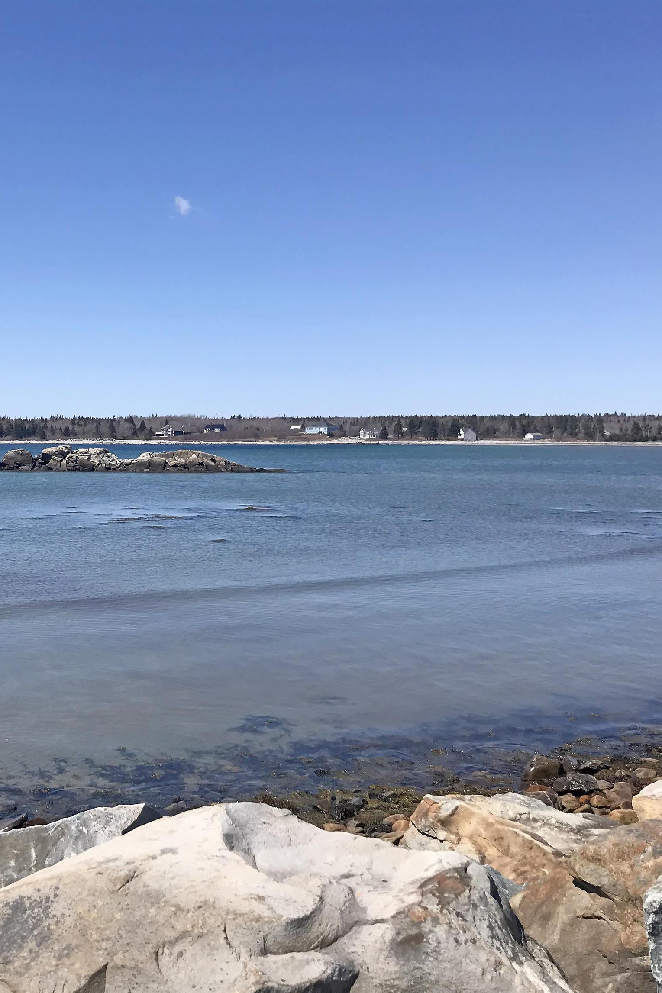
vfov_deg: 49.6
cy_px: 497
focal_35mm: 39
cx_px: 129
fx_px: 1076
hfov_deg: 33.2
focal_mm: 3.99
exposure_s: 1/3300
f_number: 1.8
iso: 20
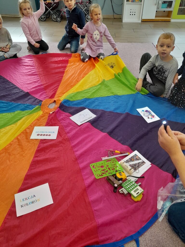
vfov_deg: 65.3
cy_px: 124
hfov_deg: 51.4
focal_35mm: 27
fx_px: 192
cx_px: 92
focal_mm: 4
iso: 125
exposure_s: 1/60
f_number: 1.8
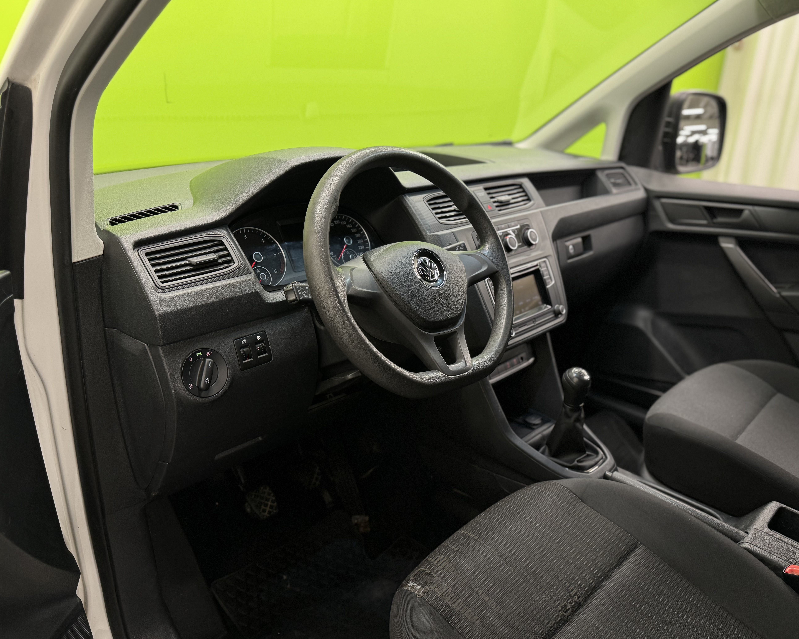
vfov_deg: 54.9
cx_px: 413
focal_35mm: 26
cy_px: 328
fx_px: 615
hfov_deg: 66.0
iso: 160
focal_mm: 6.76
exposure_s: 1/50
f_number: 1.78
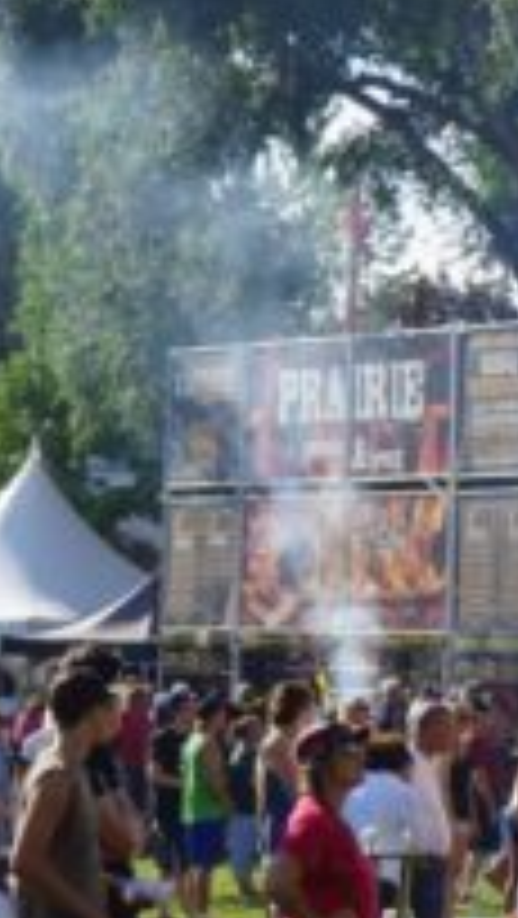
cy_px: 574
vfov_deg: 9.9
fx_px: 5290
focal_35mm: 217
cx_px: 532
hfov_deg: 5.6
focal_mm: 44
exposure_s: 1/125
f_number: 11
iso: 100
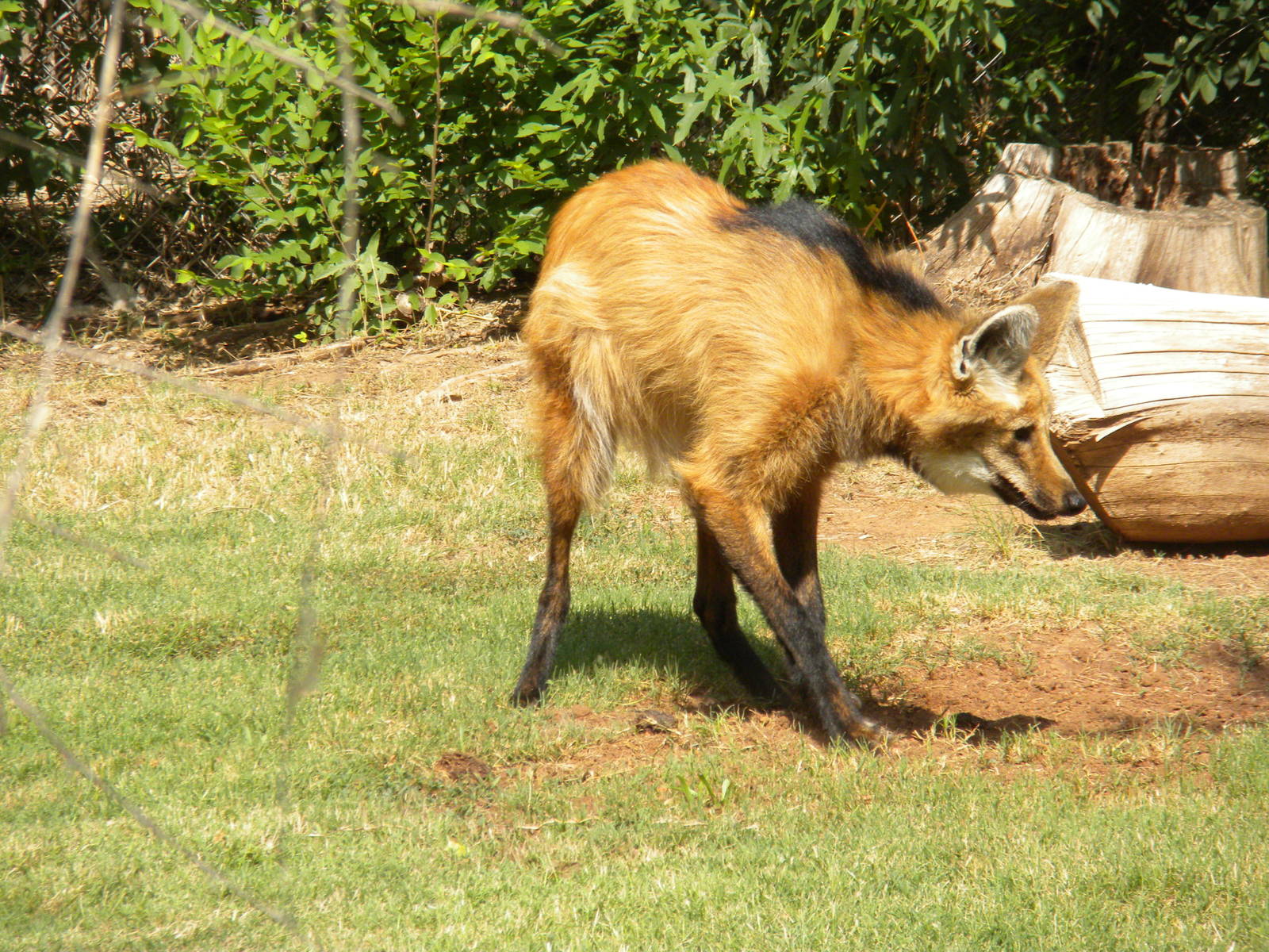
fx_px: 9531
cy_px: 476
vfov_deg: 5.7
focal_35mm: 260
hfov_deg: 7.6
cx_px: 634
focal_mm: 46.2
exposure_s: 1/500
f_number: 5.3
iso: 127
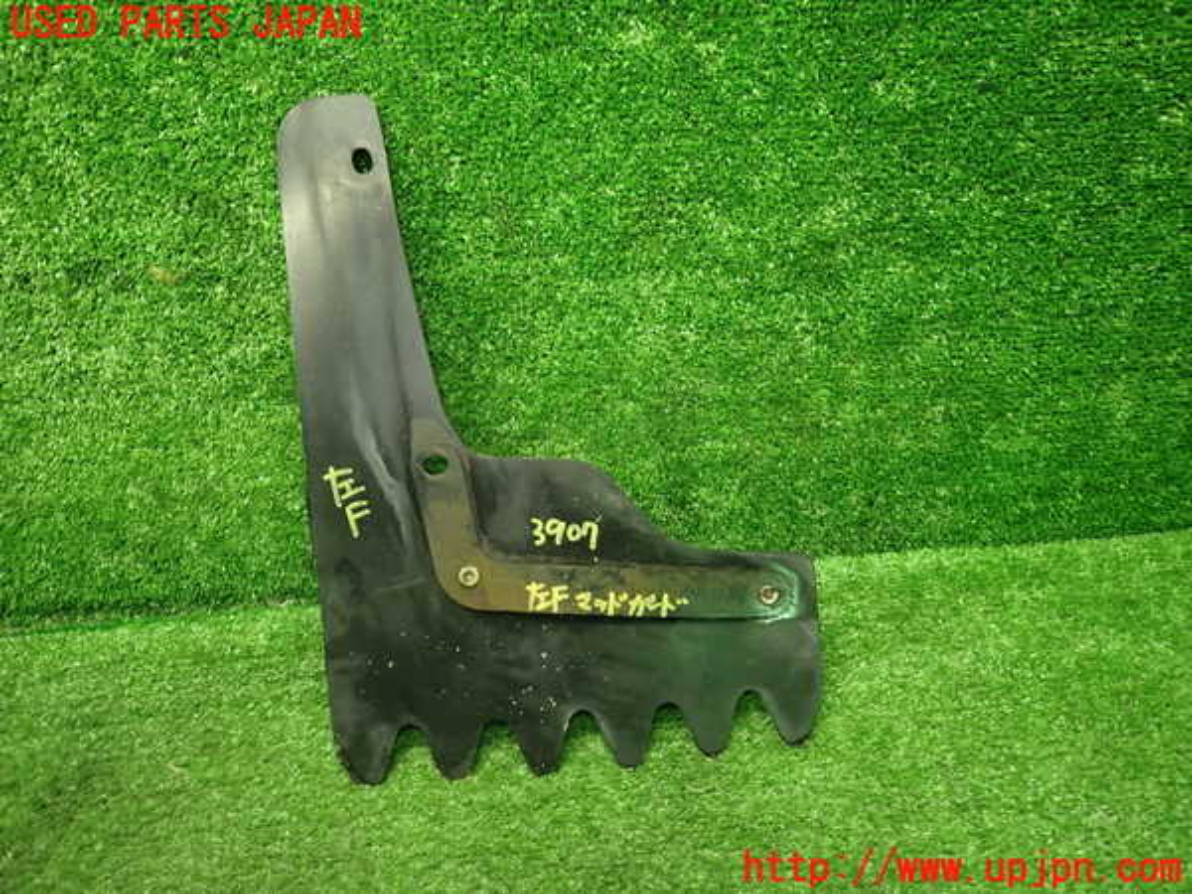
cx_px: 596
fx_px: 861
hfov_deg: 69.4
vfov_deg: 54.9
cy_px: 447
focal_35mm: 25
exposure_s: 1/30
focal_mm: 4.5
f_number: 2
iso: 250
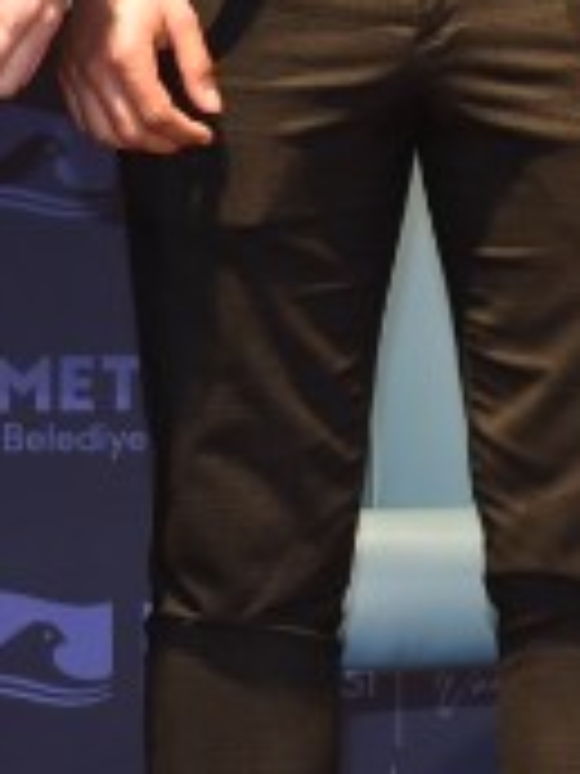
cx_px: 1994
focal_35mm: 322
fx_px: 7194
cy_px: -29
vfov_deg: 6.1
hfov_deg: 4.4
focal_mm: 36
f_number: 2.8
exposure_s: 1/125
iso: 320
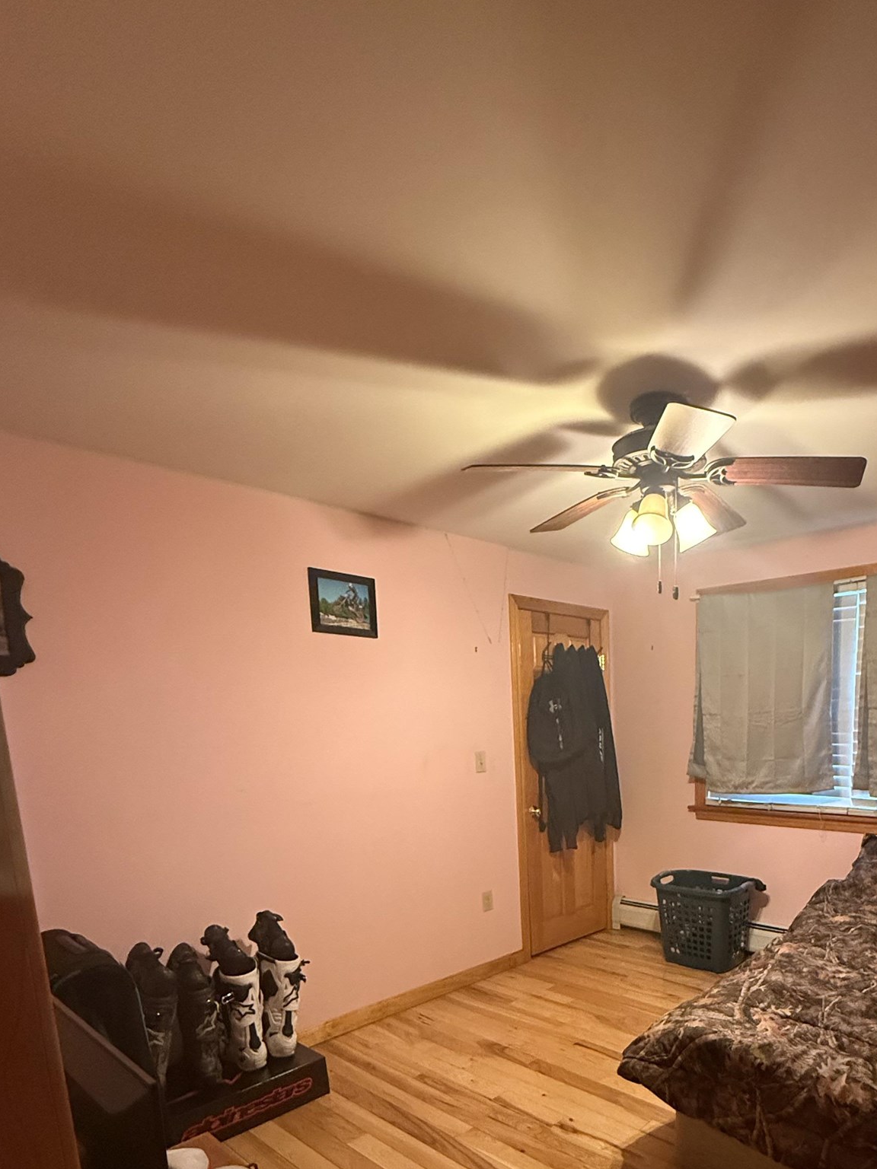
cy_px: 847
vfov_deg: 74.5
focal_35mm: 21
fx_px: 709
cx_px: 607
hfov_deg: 61.4
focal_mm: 2.22
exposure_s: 1/60
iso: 800
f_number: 2.2
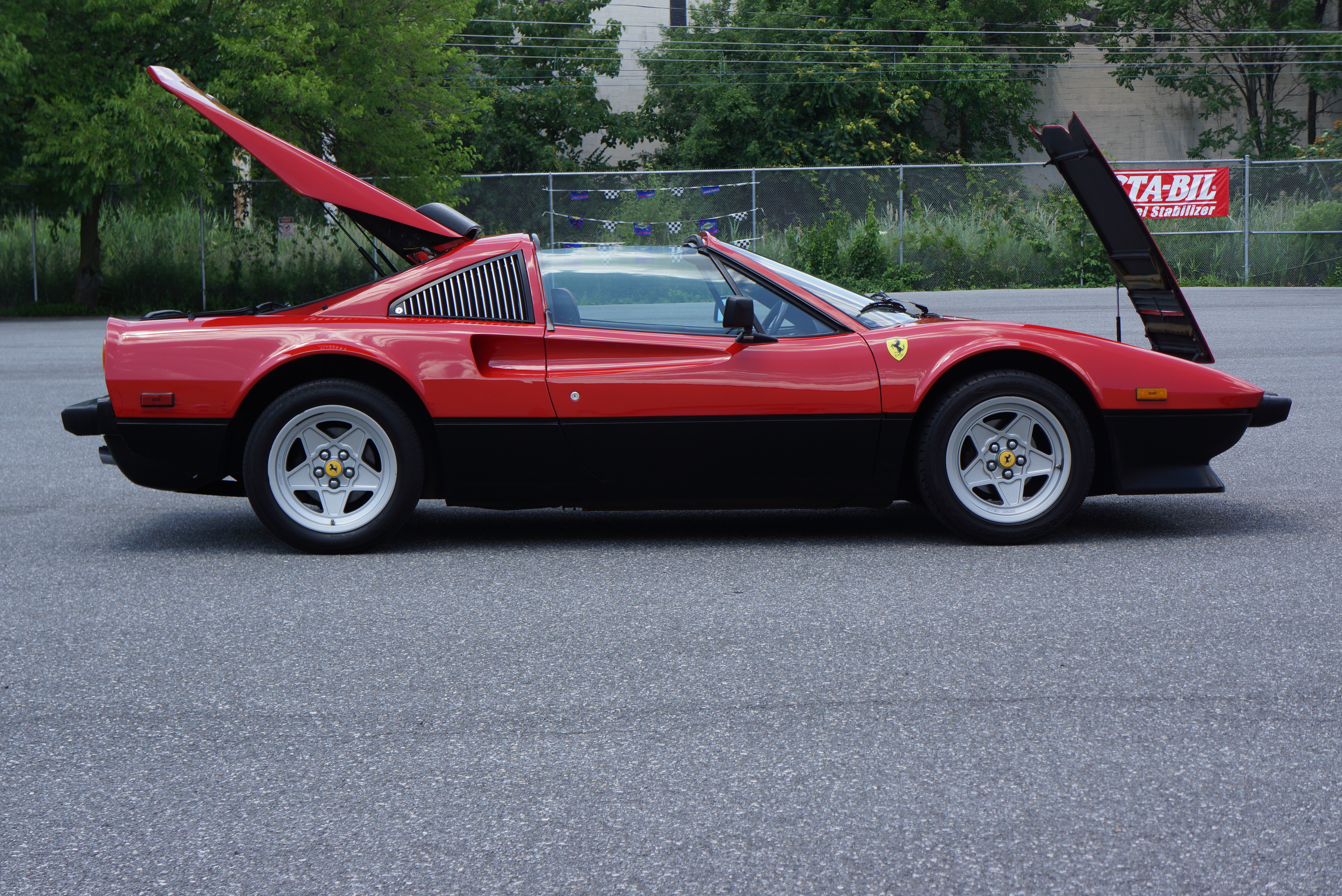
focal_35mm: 64
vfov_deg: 21.3
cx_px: 671
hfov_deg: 31.4
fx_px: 2387
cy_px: 448
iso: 100
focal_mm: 43
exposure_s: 1/160
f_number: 7.1
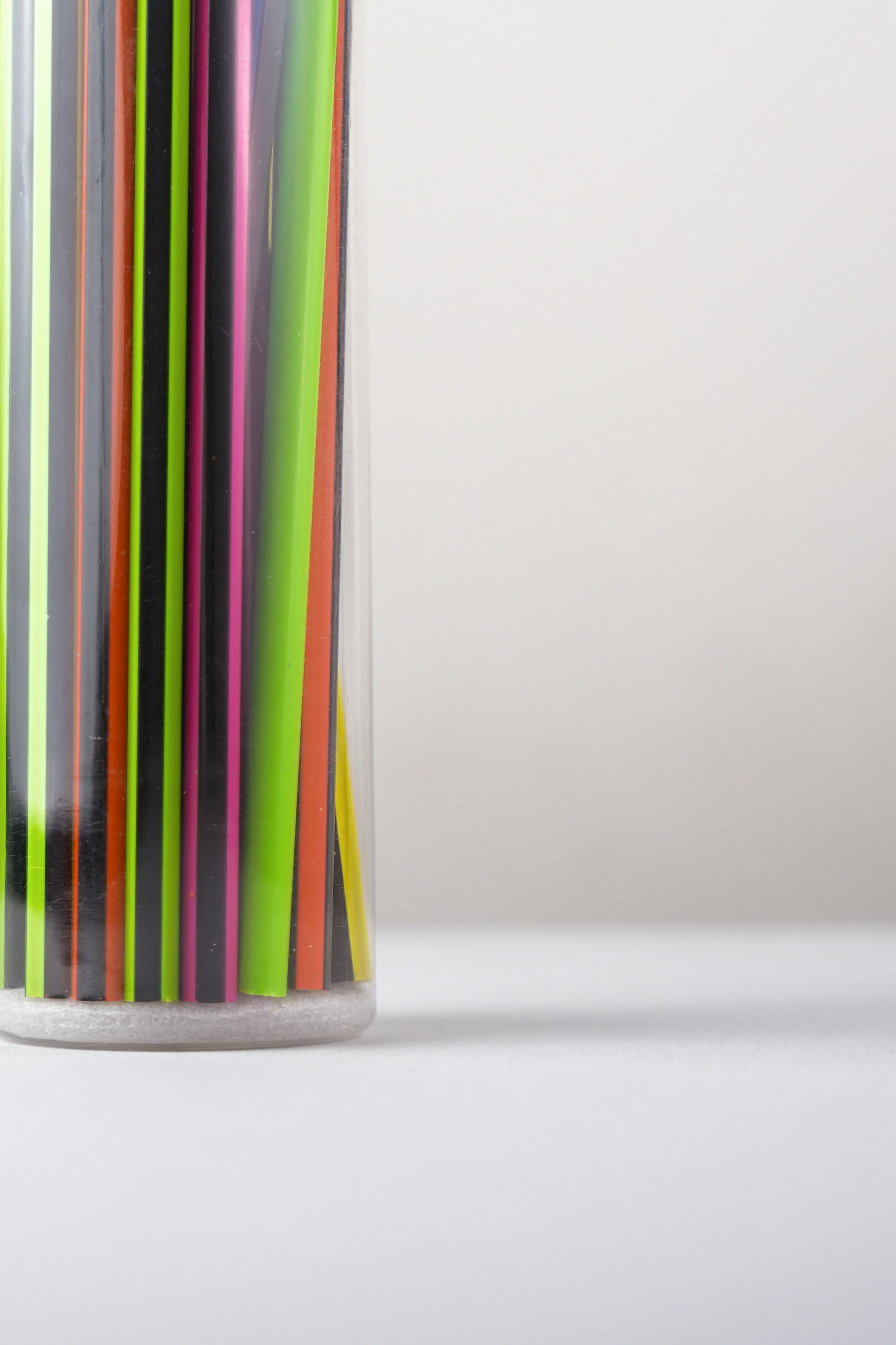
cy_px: 159
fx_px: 5226
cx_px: 172
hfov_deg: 9.8
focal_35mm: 140
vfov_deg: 14.5
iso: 400
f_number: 2.8
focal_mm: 70
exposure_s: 1/200
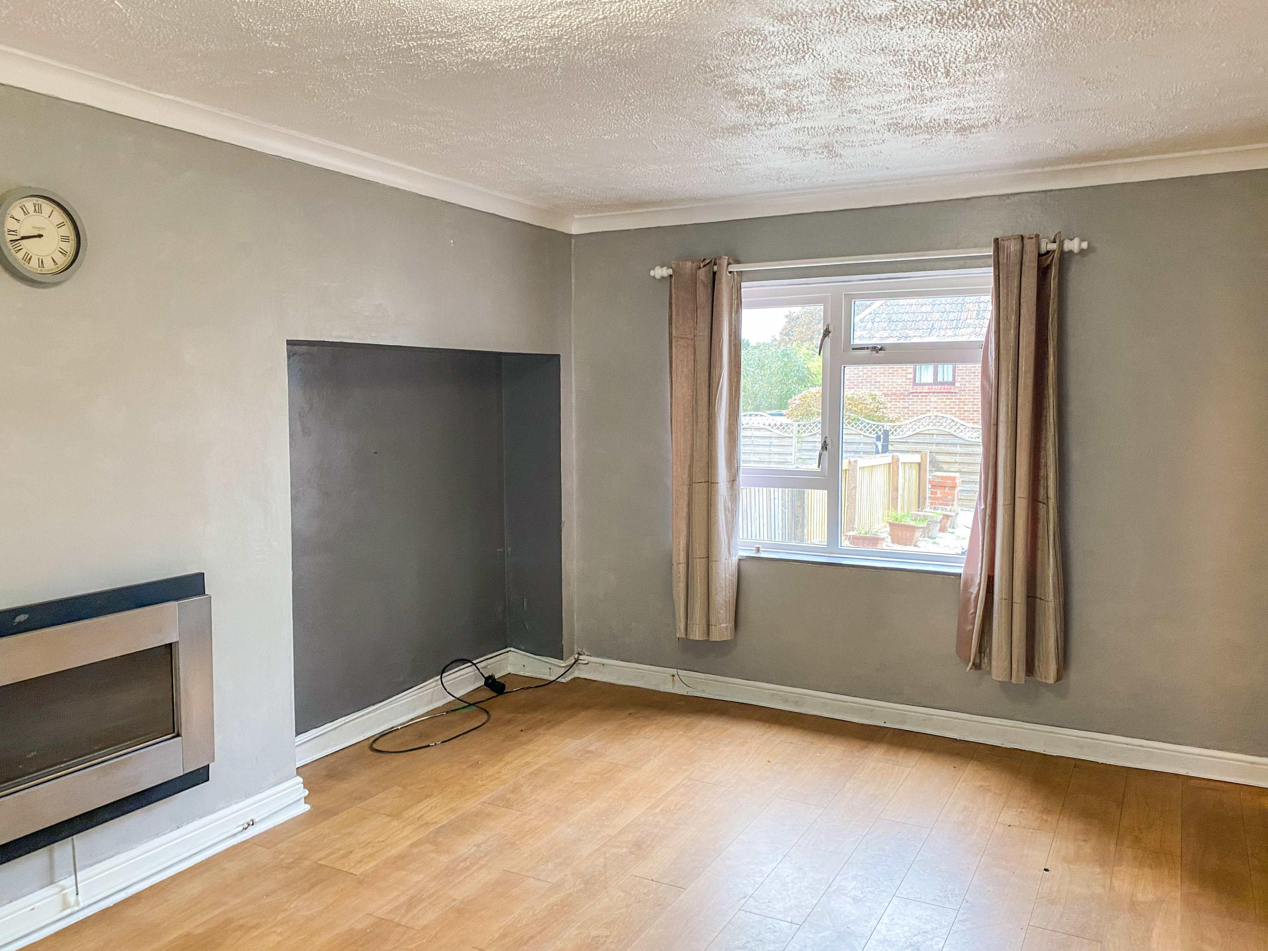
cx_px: 634
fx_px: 952
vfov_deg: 53.1
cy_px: 476
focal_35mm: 26
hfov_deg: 67.3
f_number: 1.8
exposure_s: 1/50
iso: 100
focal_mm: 4.25
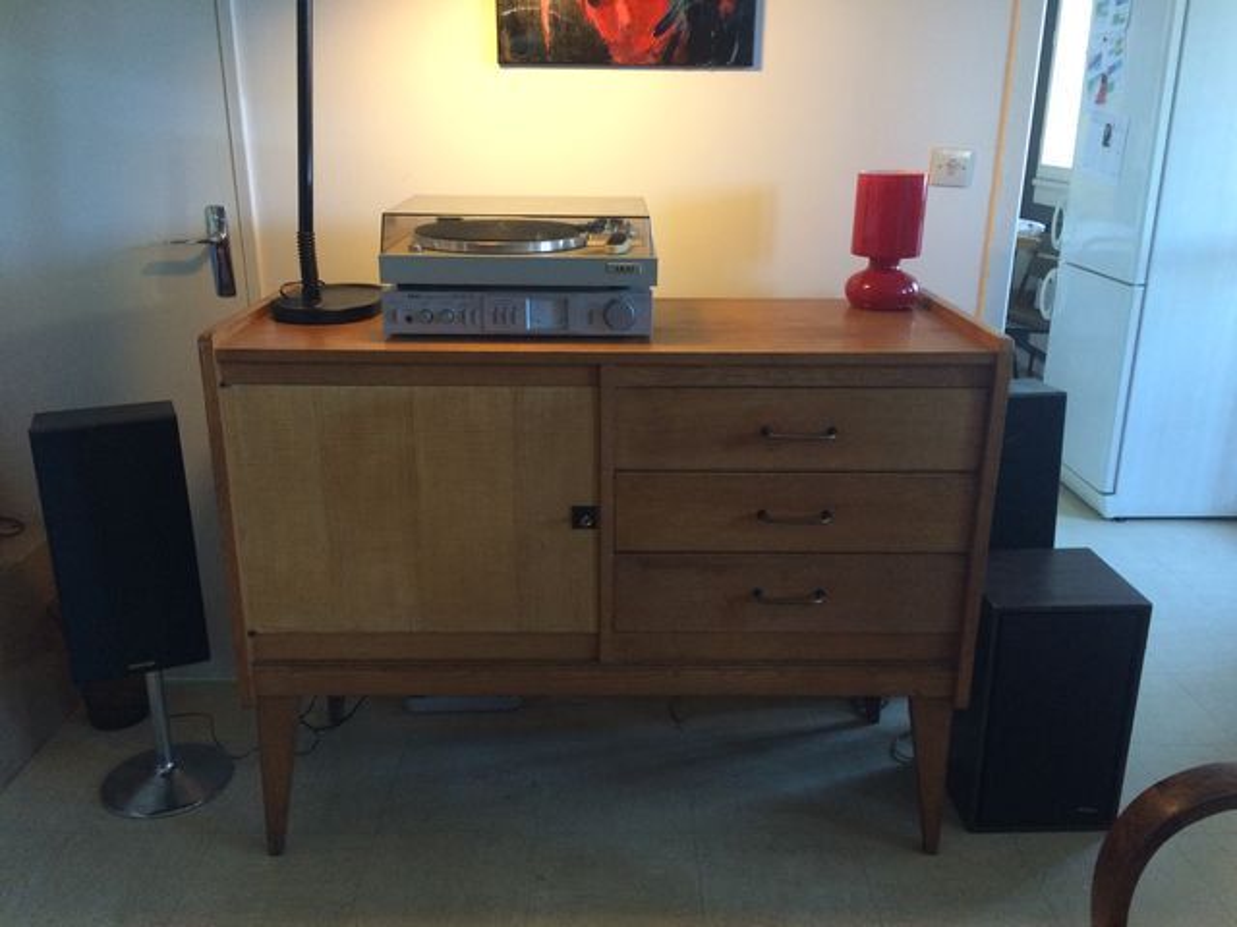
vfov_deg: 48.2
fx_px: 1036
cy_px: 464
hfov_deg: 61.7
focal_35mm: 29
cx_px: 618
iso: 320
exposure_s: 1/33
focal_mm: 4.15
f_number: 2.2
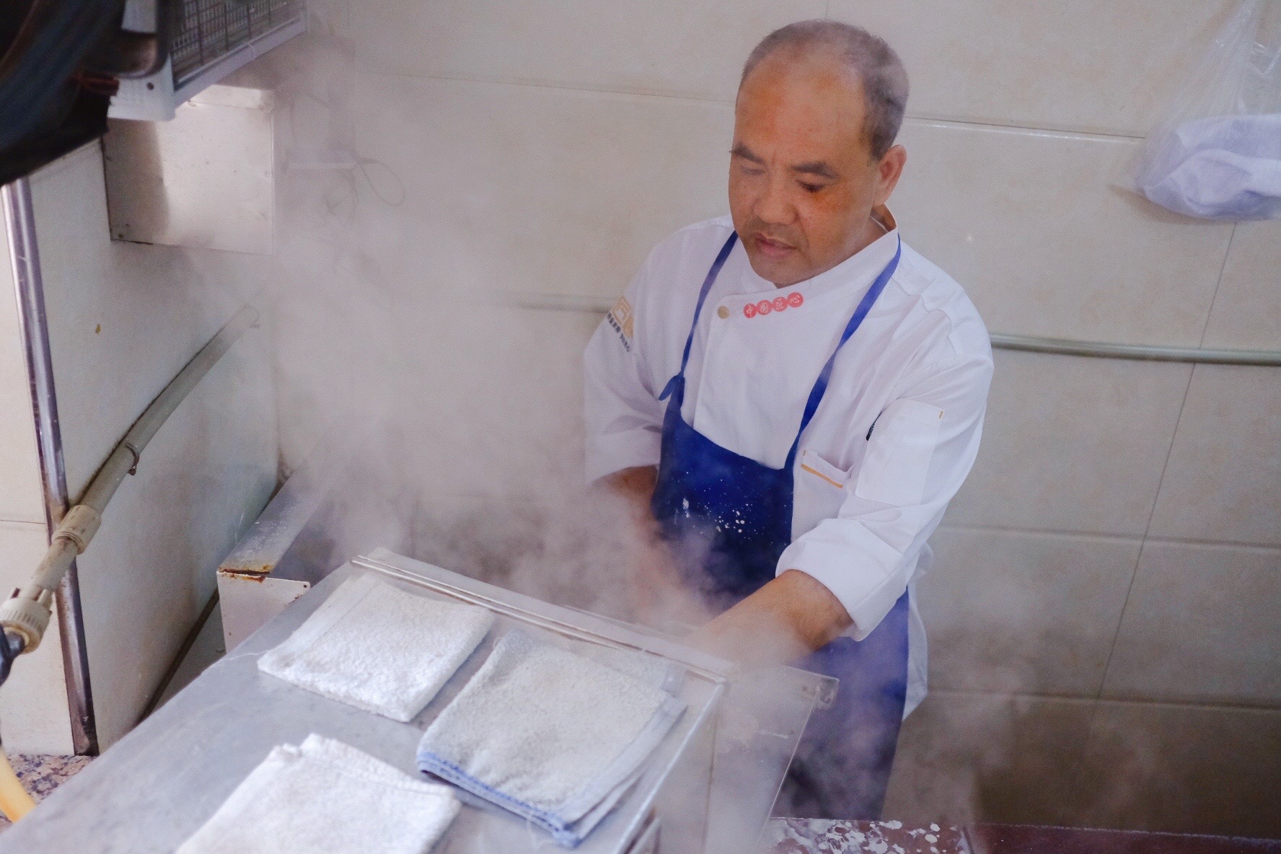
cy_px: 427
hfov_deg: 54.4
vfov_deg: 37.9
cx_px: 640
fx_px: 1245
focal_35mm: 35
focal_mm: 23
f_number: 2.2
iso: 2500
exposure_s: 1/250
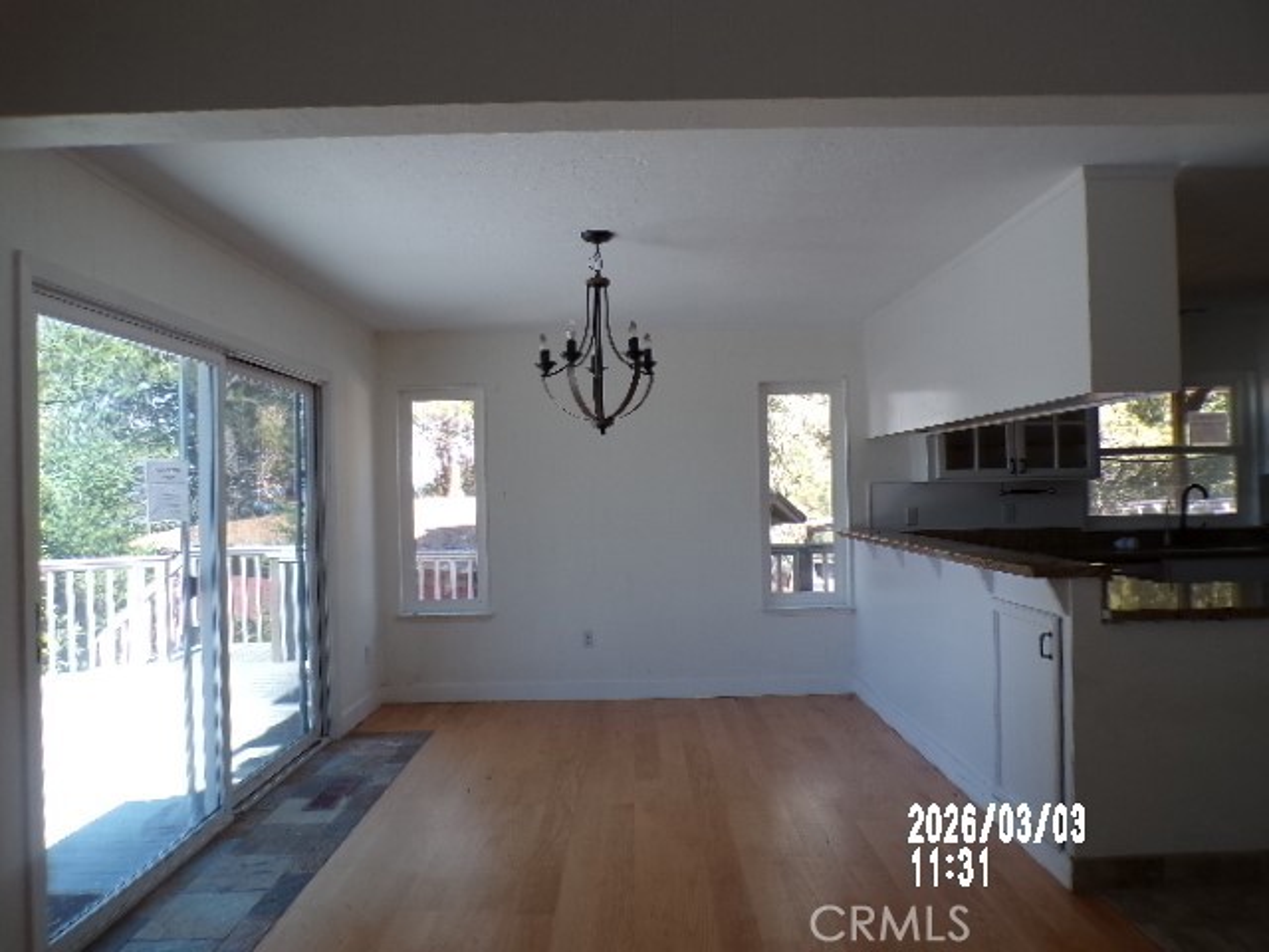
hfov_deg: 71.6
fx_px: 880
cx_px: 634
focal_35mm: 24
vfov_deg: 56.8
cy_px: 476
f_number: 3
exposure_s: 1/70
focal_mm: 4.3
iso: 100
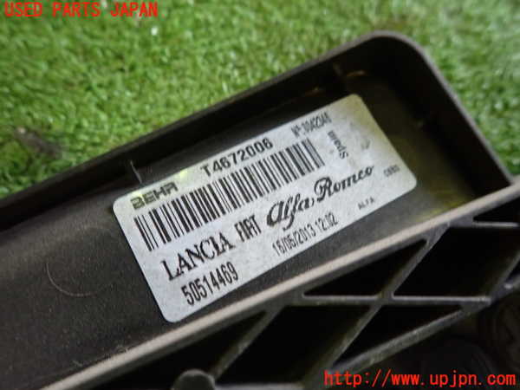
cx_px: 260
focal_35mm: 25
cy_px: 195
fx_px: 376
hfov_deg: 69.4
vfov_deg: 54.9
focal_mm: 4.5
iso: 500
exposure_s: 1/30
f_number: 2
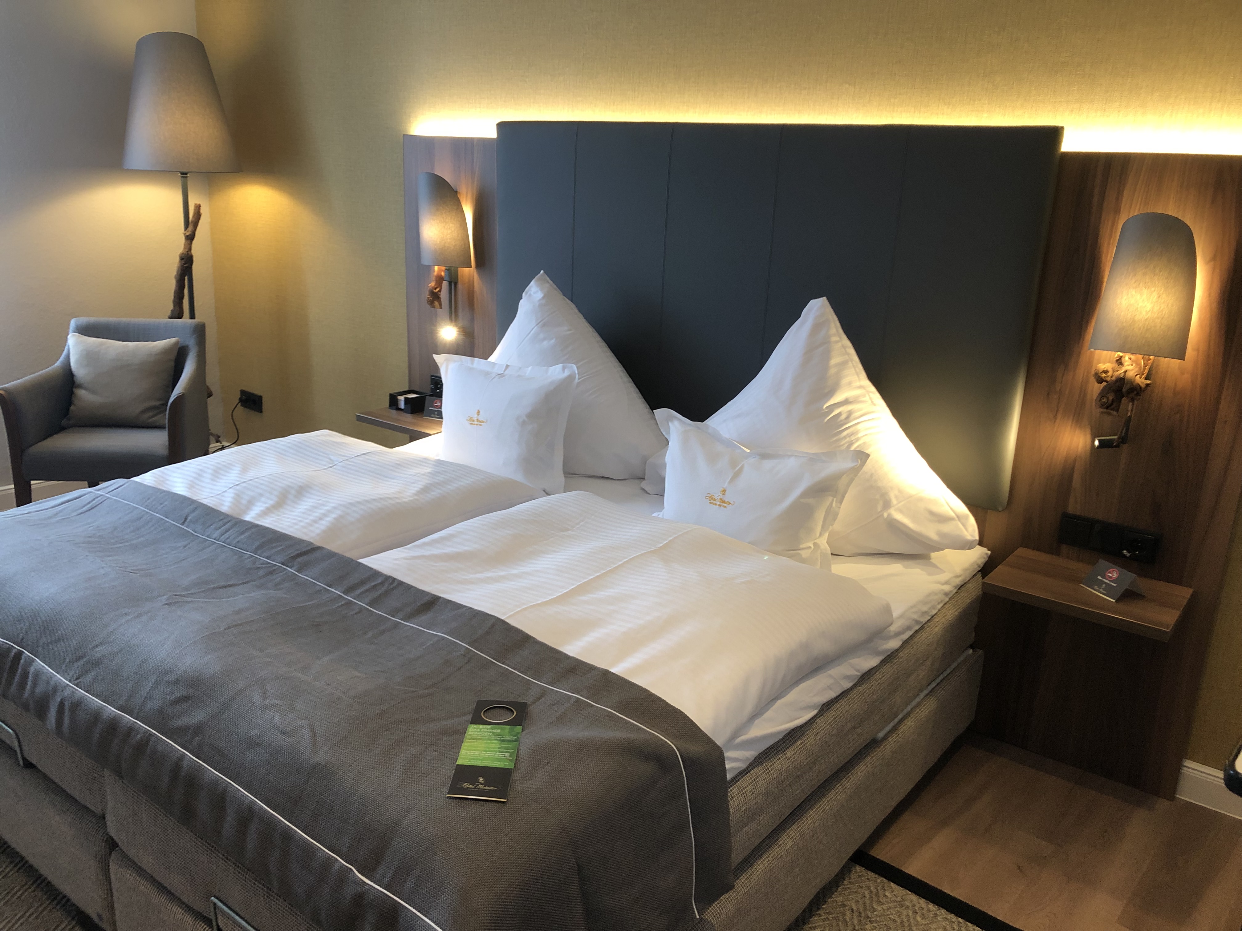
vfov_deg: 49.7
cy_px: 466
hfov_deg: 63.4
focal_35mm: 28
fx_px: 1005
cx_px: 621
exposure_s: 1/20
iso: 40
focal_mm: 3.99
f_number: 1.8
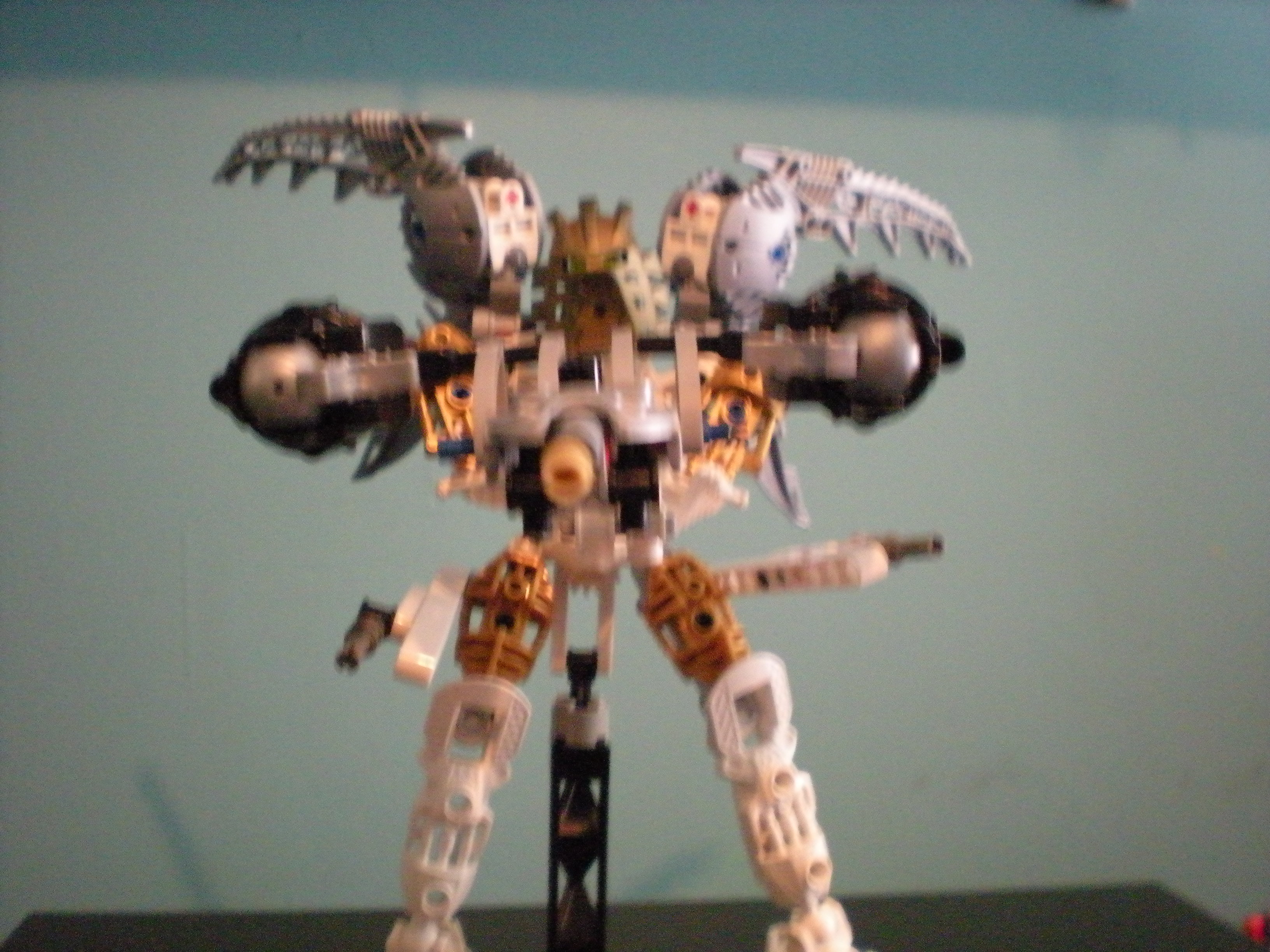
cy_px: 476
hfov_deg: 49.0
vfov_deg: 37.7
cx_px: 635
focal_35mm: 38
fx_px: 1394
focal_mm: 6.3
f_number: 3.1
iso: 800
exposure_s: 1/7.3
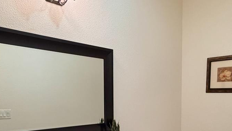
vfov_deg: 33.3
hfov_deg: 57.8
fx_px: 209
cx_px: 100
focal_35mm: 34
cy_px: 111
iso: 320
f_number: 2.2
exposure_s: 1/60
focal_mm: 2.22
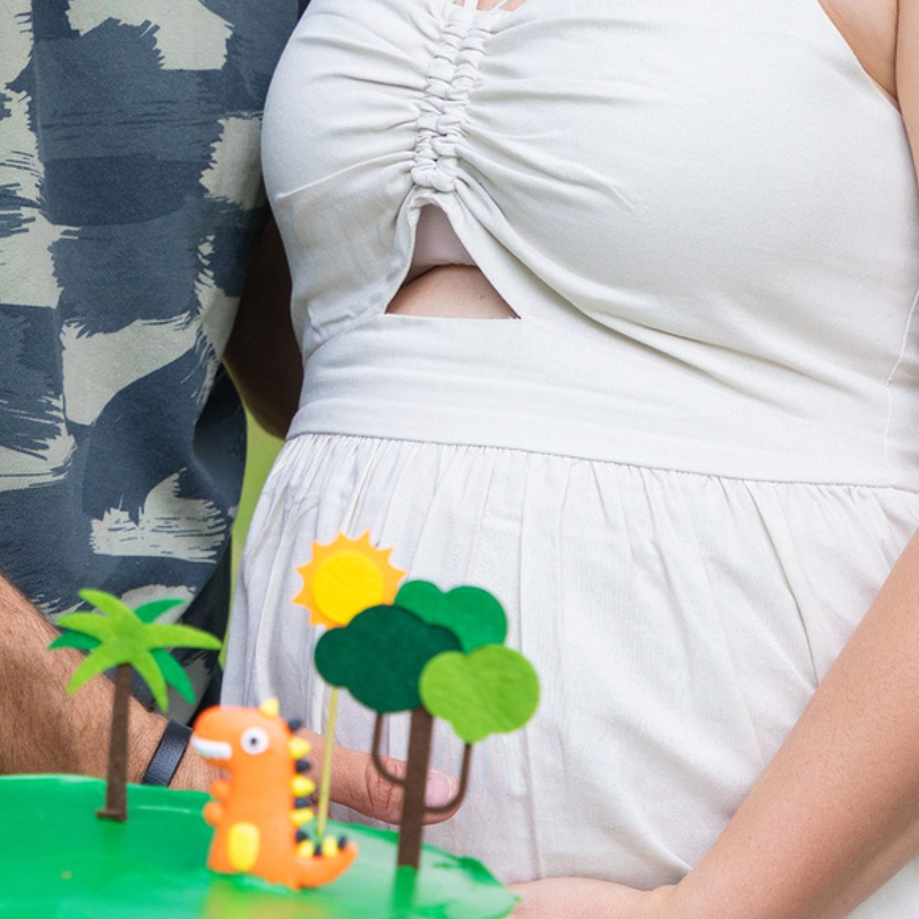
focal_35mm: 220
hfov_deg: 7.9
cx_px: -41
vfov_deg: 7.9
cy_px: -174
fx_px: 6608
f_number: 3.5
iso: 200
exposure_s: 1/400
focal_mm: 58.8
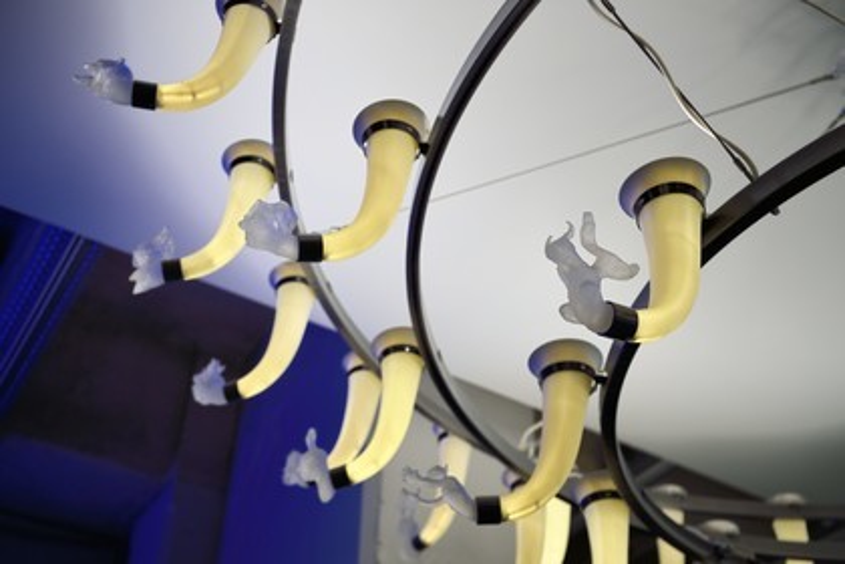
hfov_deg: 43.6
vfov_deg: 29.9
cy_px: 282
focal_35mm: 45
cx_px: 422
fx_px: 1056
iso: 200
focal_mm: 45
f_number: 3.5
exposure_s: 1/250
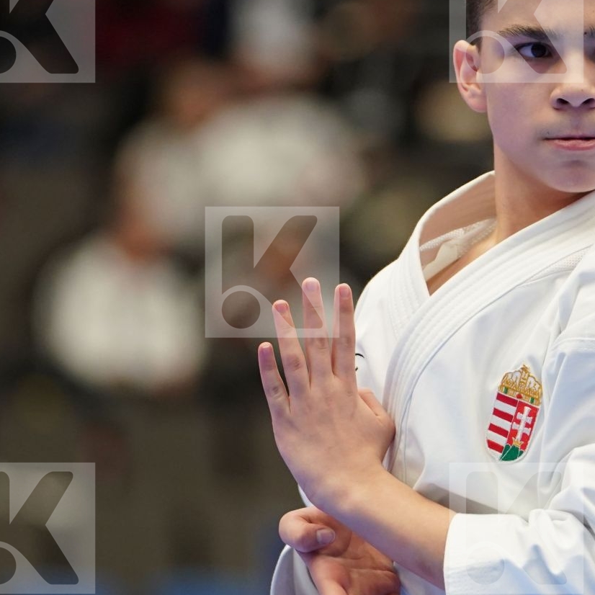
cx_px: 516
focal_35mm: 502
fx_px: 9762
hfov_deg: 3.5
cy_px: 272
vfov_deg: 3.5
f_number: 2.8
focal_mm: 181
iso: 1600
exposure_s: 1/500
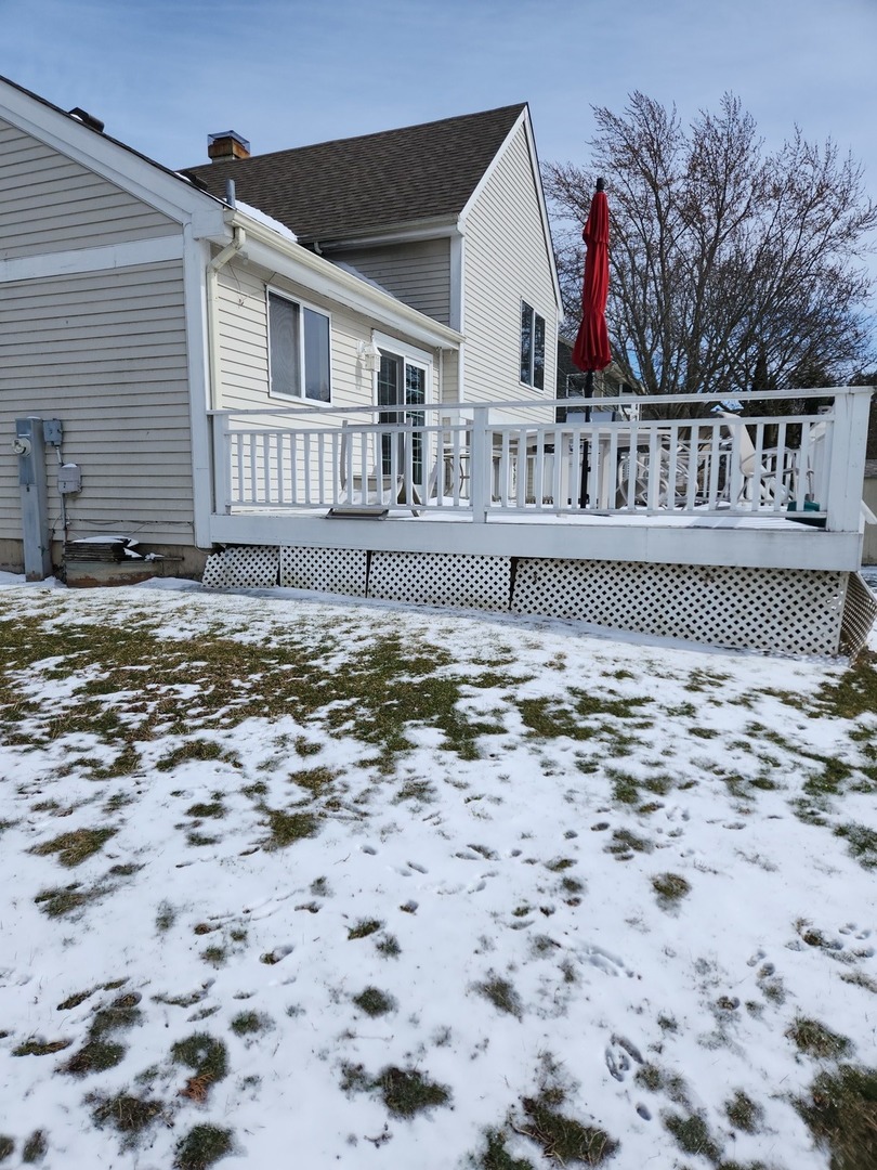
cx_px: 438
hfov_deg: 58.9
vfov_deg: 73.9
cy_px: 585
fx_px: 777
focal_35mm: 23
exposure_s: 1/3211
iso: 20
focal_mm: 5.4
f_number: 1.8
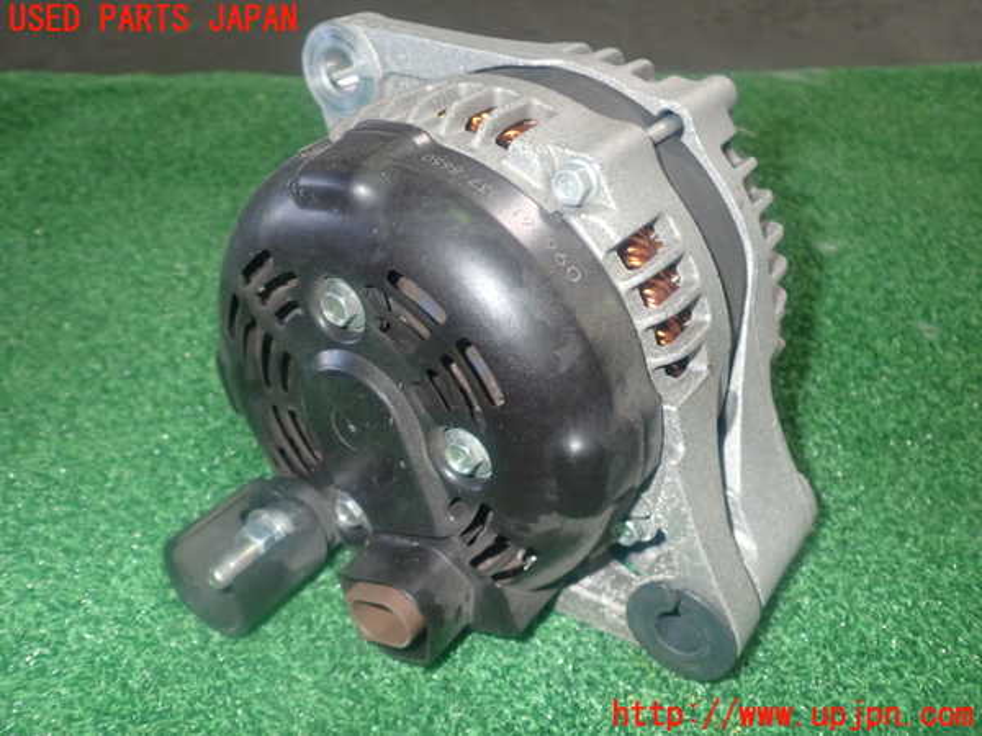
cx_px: 491
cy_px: 368
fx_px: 908
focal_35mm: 32
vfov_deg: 44.2
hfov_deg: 56.8
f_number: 7.1
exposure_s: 1/30
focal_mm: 5.79
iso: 640
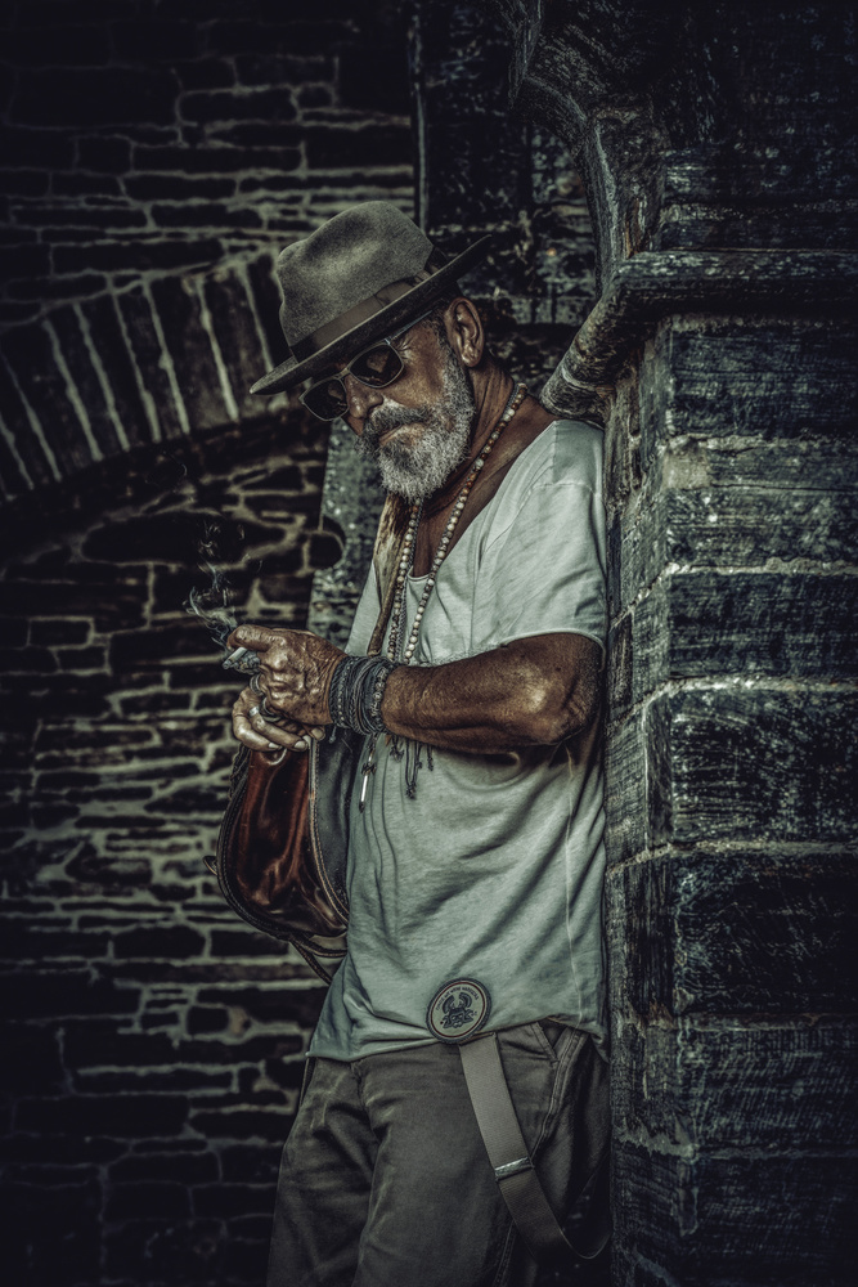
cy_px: 644
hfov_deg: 13.0
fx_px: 3752
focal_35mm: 105
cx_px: 429
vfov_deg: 19.5
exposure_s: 1/250
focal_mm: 105
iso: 250
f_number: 7.1
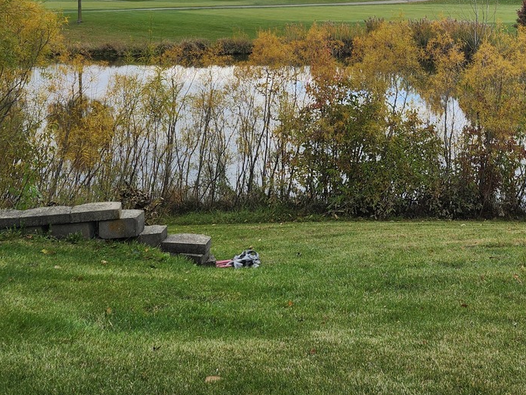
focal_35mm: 48
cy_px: 11
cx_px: 362
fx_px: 730
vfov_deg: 28.6
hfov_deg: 39.1
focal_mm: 5.54
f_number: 1.8
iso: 25
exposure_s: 1/553
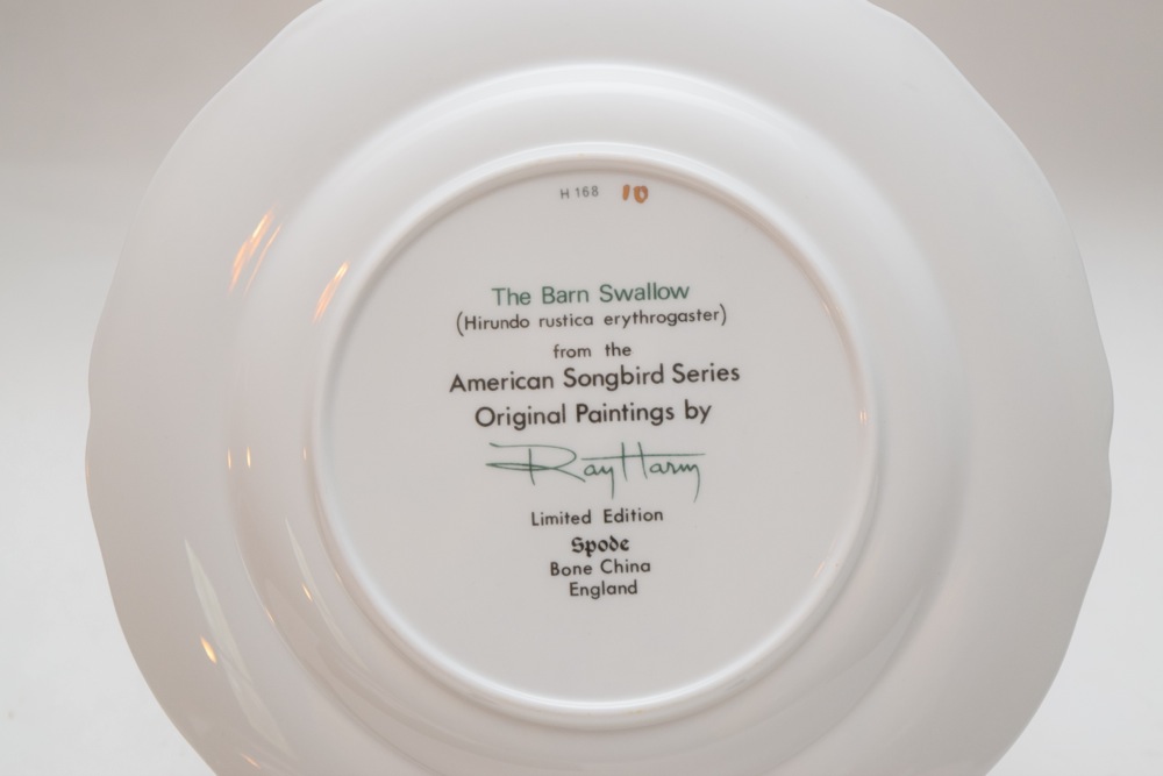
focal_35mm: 82
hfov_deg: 24.6
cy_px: 388
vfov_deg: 16.6
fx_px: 2665
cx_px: 582
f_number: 5.6
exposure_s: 1/60
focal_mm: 55
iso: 800
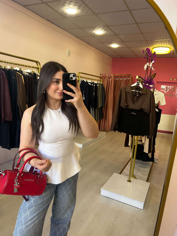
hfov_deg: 53.1
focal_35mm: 26
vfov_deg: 67.3
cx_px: 88
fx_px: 177
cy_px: 118
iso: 32
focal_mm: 5.7
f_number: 1.5
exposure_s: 1/129
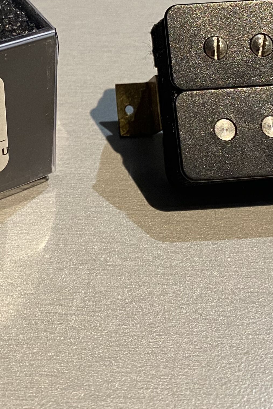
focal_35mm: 72
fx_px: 819
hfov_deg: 18.8
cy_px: 61
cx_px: 77
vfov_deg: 27.3
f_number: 1.8
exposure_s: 1/50
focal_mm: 4.25
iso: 160
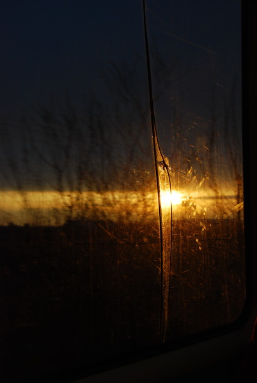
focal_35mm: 46
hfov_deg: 29.0
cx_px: 128
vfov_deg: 42.3
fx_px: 496
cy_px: 192
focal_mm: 31
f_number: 7.1
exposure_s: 1/200
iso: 160
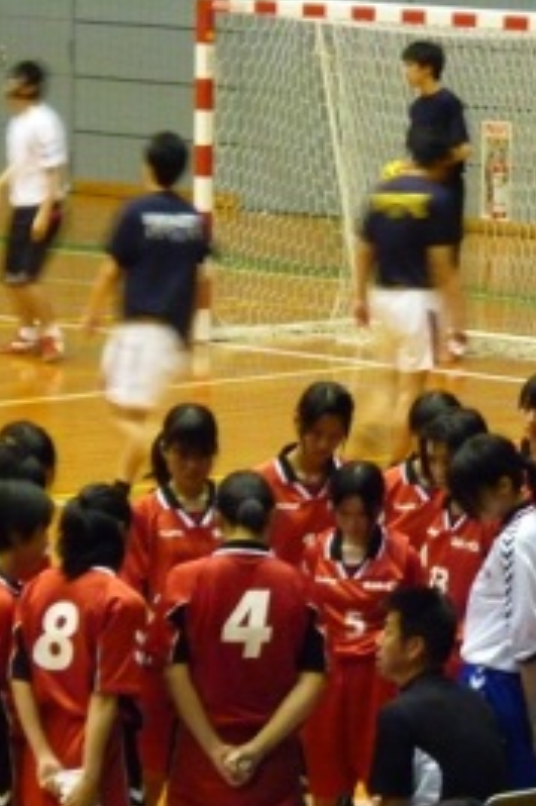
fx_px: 5769
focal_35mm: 258
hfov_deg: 5.3
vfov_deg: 8.0
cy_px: 556
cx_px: 342
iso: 800
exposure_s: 1/10
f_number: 5.9
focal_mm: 22
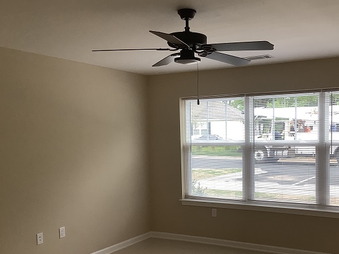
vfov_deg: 35.0
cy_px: 151
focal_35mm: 41
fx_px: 402
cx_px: 219
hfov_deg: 45.3
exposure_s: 1/60
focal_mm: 3.3
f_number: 2.4
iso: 64
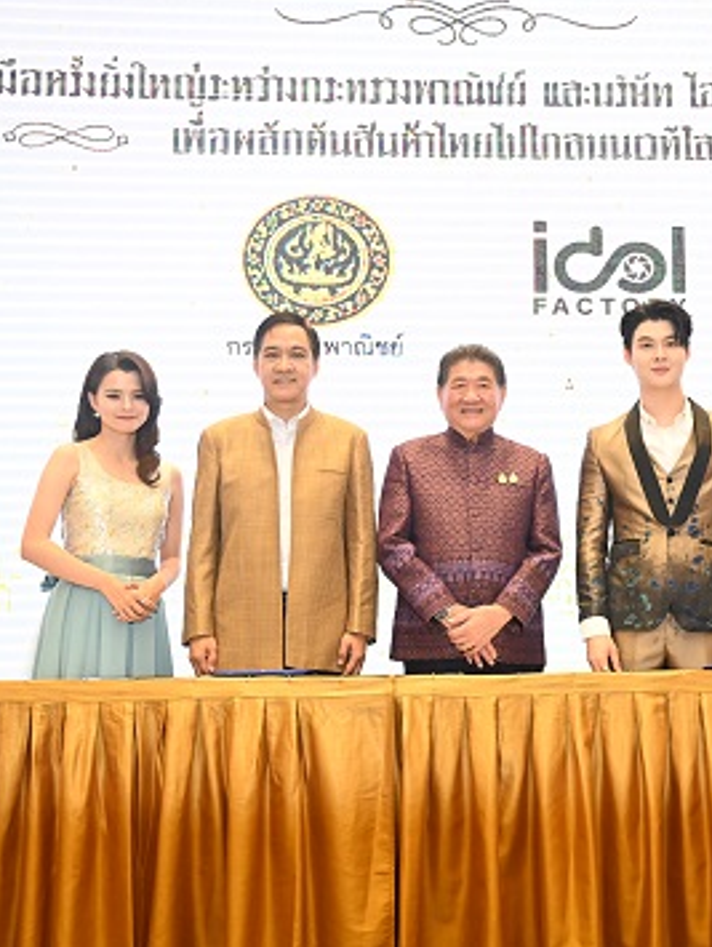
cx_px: 508
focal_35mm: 56
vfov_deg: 34.3
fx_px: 1533
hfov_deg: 25.9
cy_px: 465
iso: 4000
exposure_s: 1/400
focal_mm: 38
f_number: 4
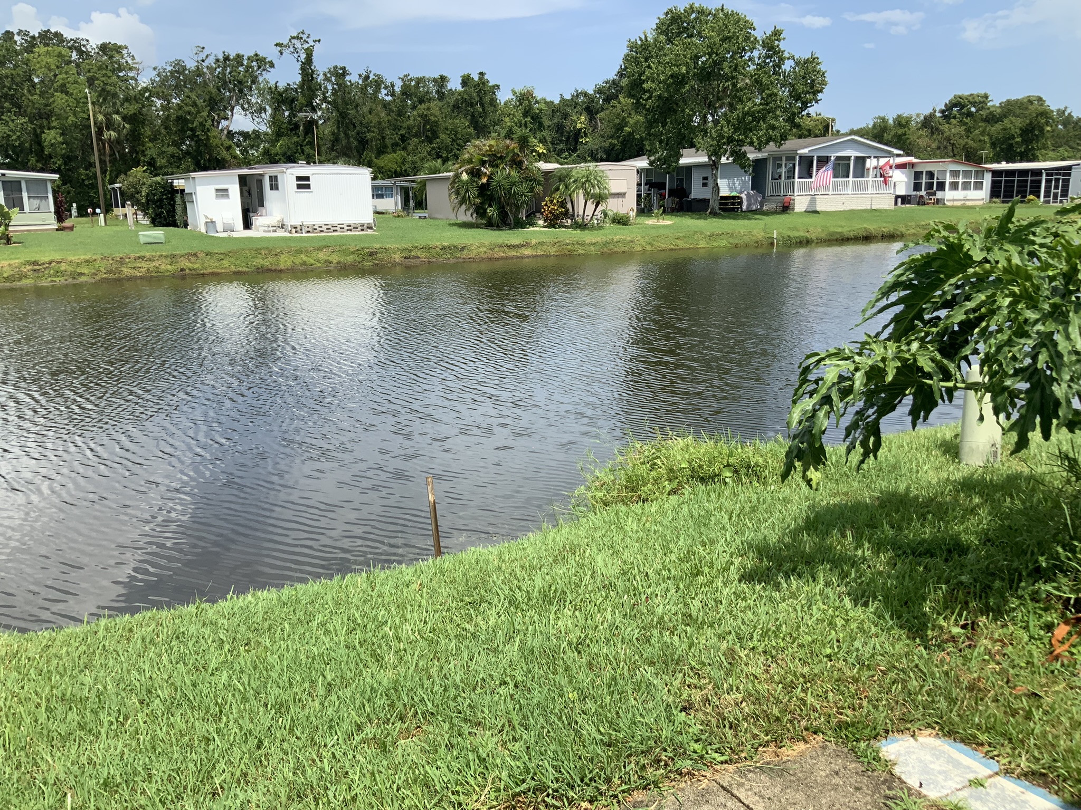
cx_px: 540
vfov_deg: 48.2
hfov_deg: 61.7
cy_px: 405
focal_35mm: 29
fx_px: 906
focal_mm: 3
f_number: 1.8
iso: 16
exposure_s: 1/1675
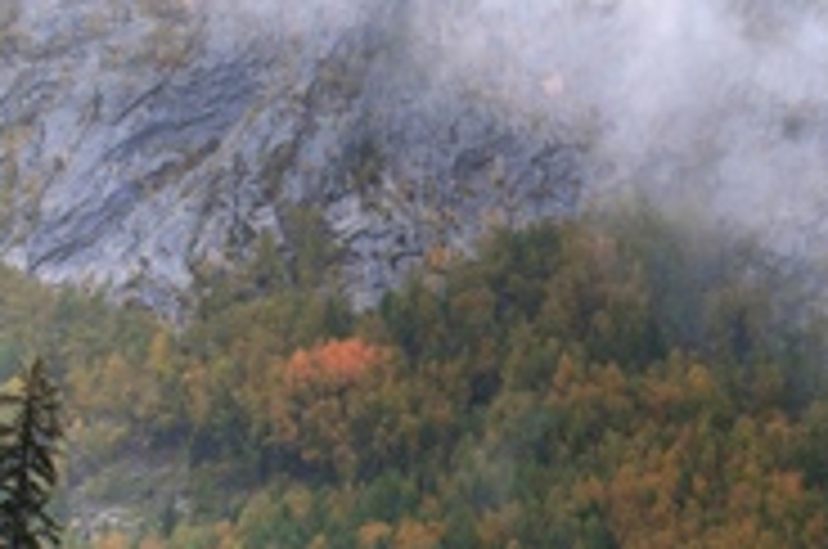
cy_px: 225
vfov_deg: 4.9
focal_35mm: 277
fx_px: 6360
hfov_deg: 7.4
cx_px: 1004
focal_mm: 34
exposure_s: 1/200
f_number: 9
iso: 100
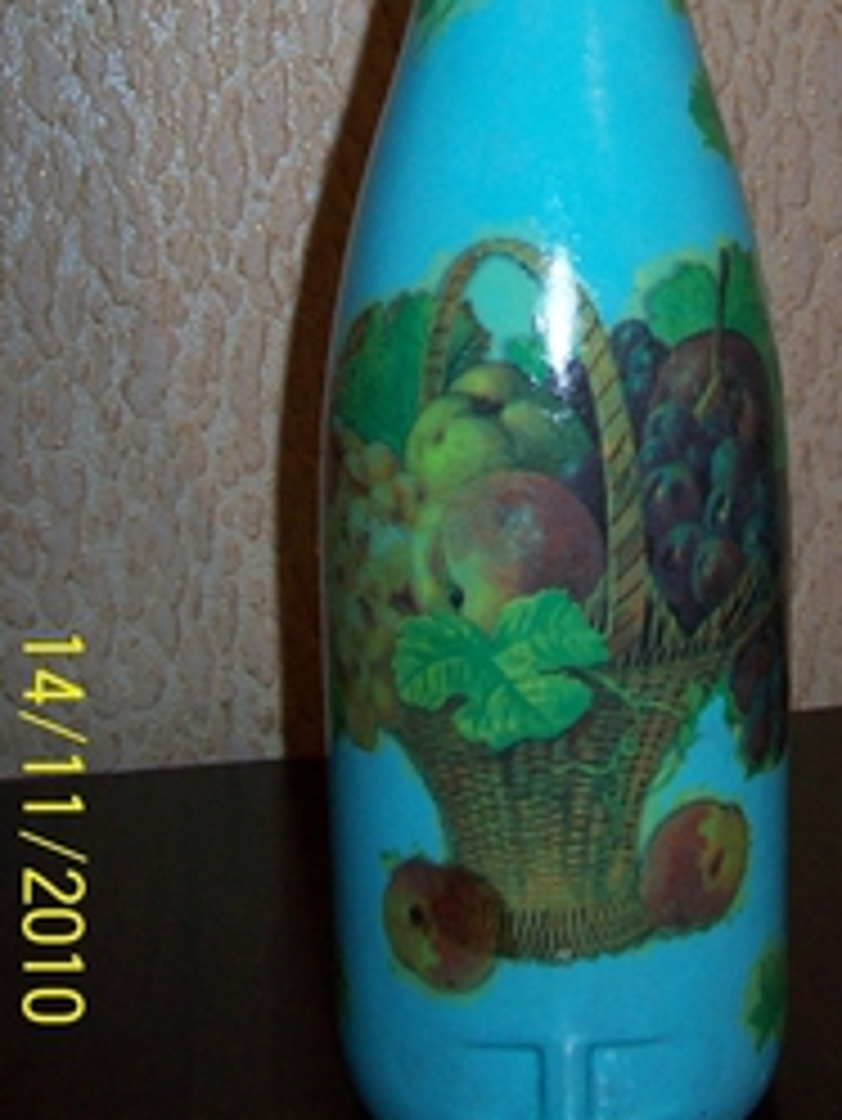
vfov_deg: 28.9
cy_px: 157
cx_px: 664
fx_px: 2106
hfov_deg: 22.3
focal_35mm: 65
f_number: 2.7
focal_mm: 6
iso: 80
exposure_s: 1/64
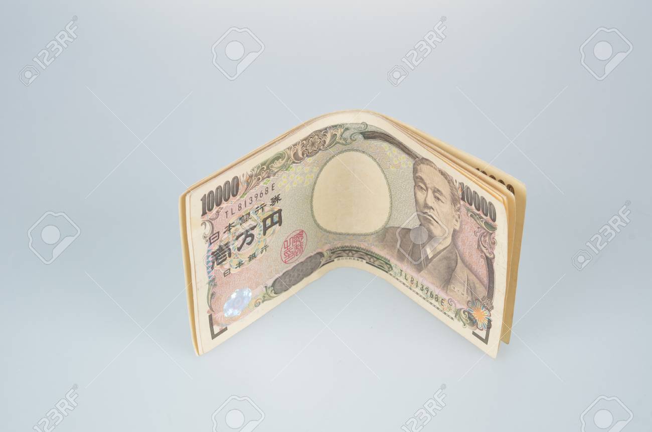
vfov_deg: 22.5
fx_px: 1084
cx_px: 326
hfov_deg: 33.5
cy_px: 216
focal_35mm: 60
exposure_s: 1/80
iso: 200
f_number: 11
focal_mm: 40
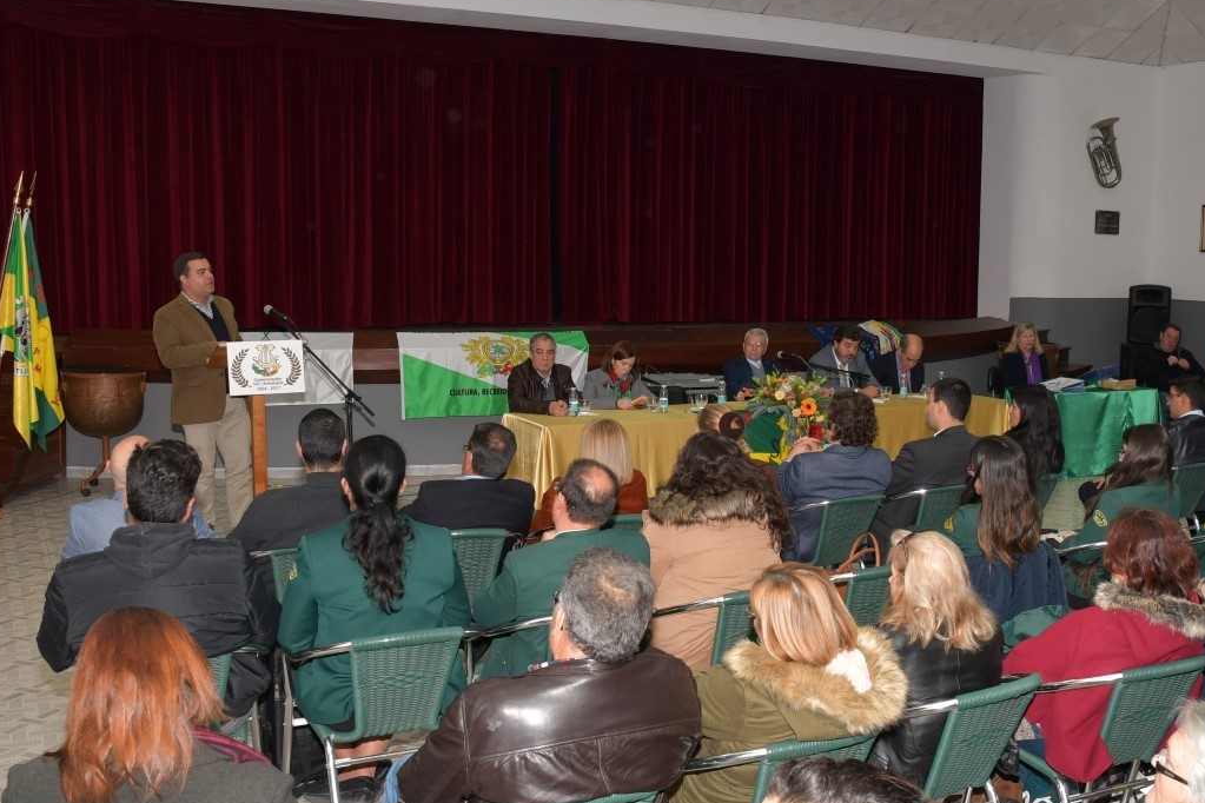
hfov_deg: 50.3
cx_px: 737
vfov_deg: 35.0
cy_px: 449
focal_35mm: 38
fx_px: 1272
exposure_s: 1/60
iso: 500
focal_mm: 16
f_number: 6.3
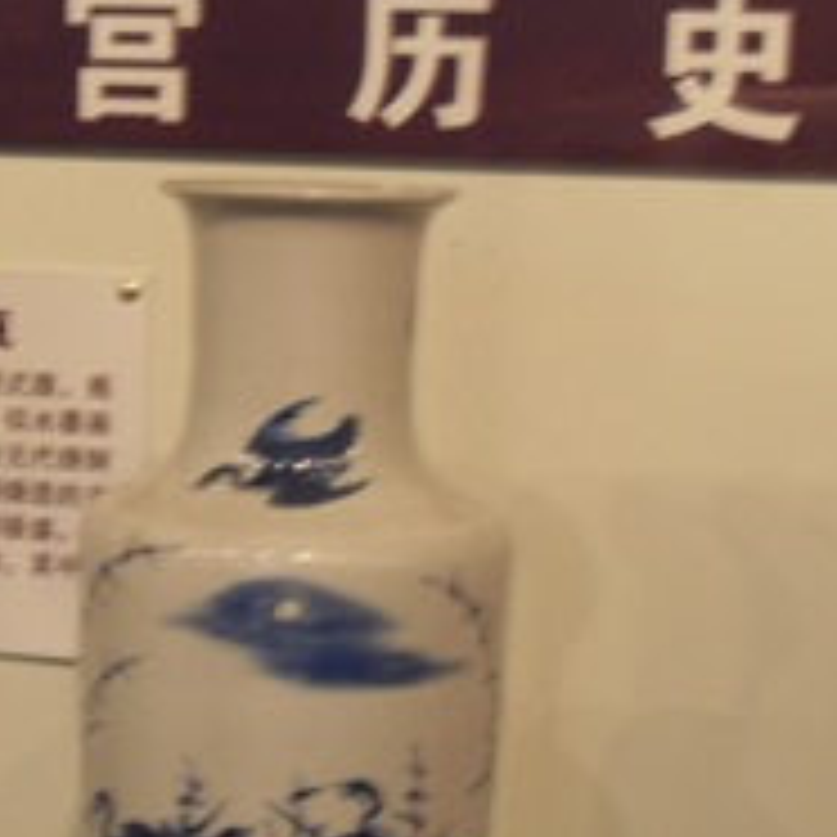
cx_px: 220
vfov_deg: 18.3
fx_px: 2571
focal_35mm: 94
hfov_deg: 18.4
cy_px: 702
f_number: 3.7
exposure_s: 1/8
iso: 200
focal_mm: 7.7
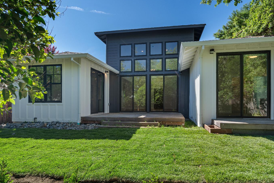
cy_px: 89
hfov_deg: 78.6
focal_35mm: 22
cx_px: 142
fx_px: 167
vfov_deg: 57.2
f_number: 8
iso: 160
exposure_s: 1/45
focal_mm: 20
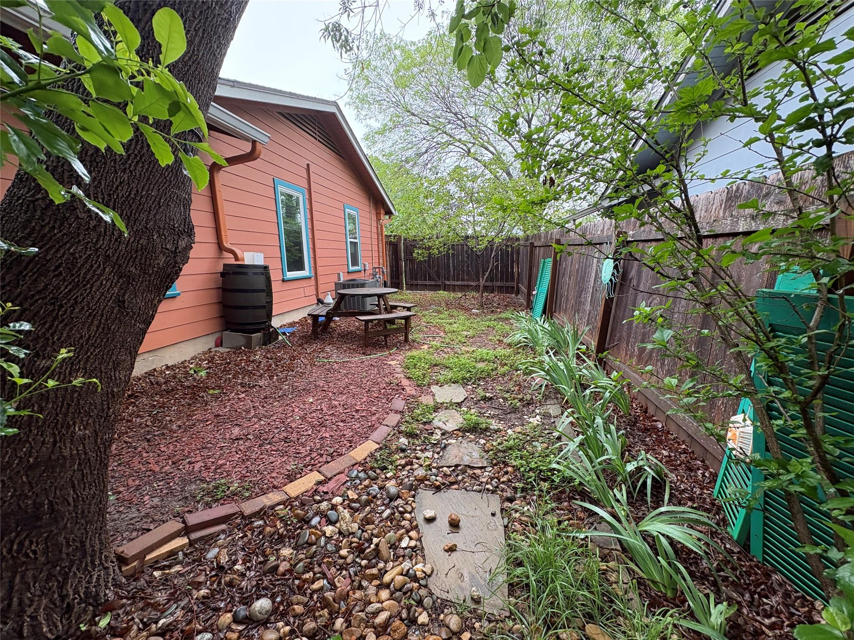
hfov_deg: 102.1
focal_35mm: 14
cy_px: 320
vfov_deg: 85.7
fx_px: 345
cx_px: 427
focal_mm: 2.22
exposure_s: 1/126
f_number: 2.2
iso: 64
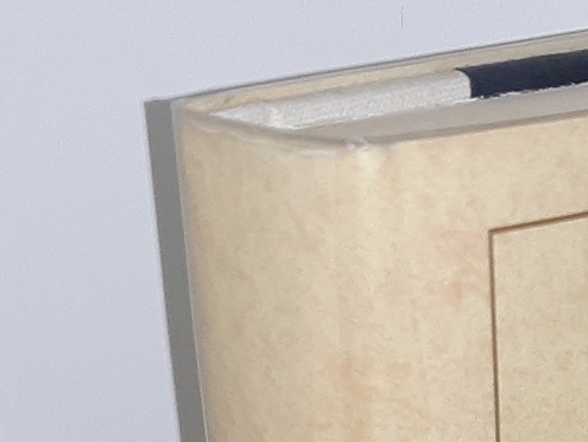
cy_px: 966
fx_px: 2311
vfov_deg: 9.9
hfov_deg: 14.0
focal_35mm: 136
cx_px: 748
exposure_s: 1/134
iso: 40
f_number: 1.7
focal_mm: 3.7
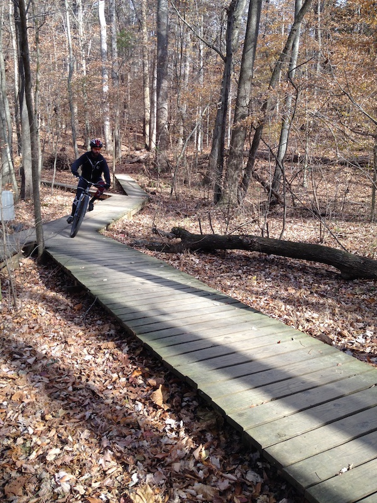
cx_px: 188
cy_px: 252
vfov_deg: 52.6
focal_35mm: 35
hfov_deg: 40.7
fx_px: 508
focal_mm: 4.28
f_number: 2.4
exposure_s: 1/332
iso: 50
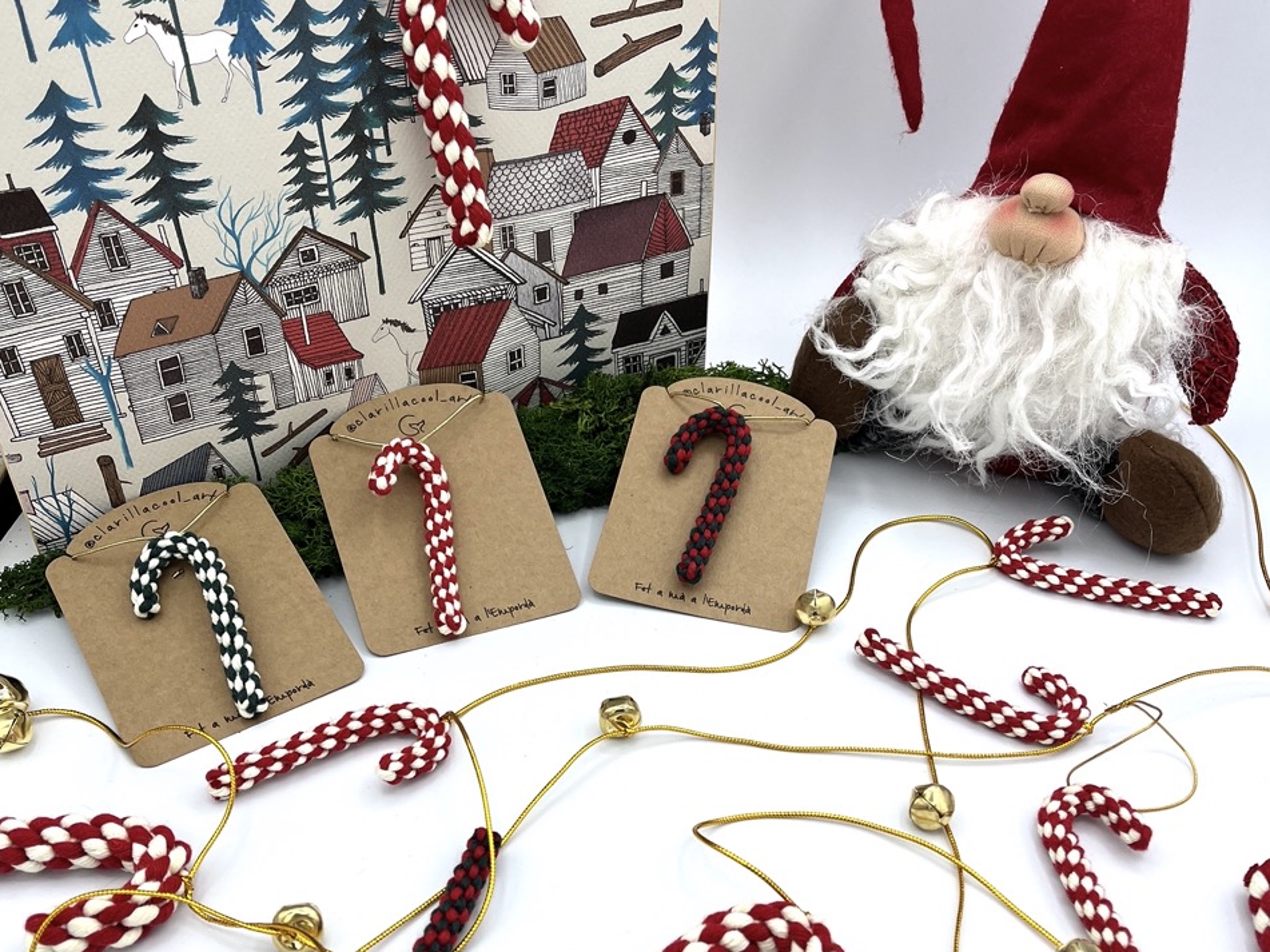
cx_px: 640
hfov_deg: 52.6
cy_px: 570
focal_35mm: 35
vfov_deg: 40.5
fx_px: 1284
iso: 50
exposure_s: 1/1458
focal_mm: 5.1
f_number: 1.6
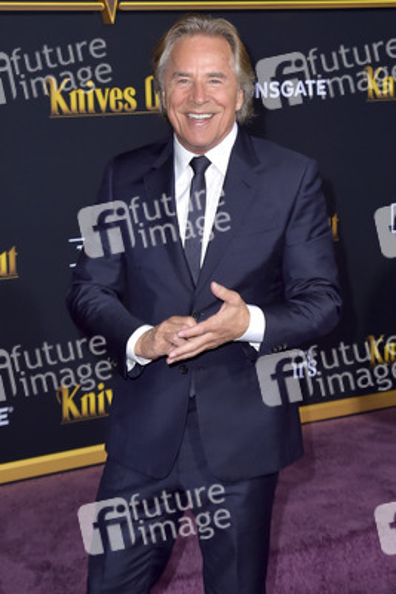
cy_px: 297
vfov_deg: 34.5
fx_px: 956
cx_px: 198
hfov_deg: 23.4
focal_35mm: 58
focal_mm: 58
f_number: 7.1
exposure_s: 1/250
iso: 500
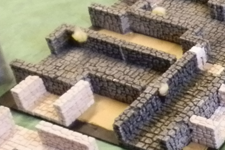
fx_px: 675
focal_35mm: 108
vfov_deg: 12.6
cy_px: 139
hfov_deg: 16.9
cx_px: 352
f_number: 3.1
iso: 400
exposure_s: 1/25
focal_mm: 5
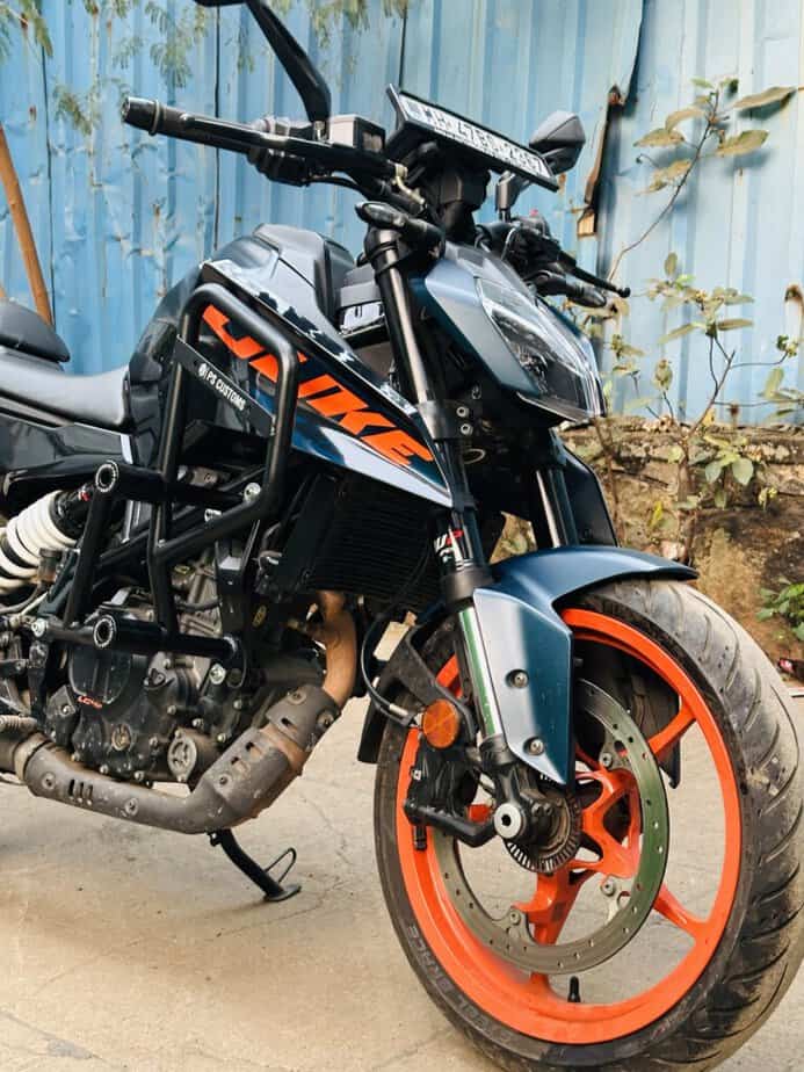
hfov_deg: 30.3
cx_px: 402
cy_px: 536
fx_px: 1486
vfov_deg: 39.7
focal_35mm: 48
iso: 320
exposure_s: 1/40
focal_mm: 6.86
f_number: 1.78
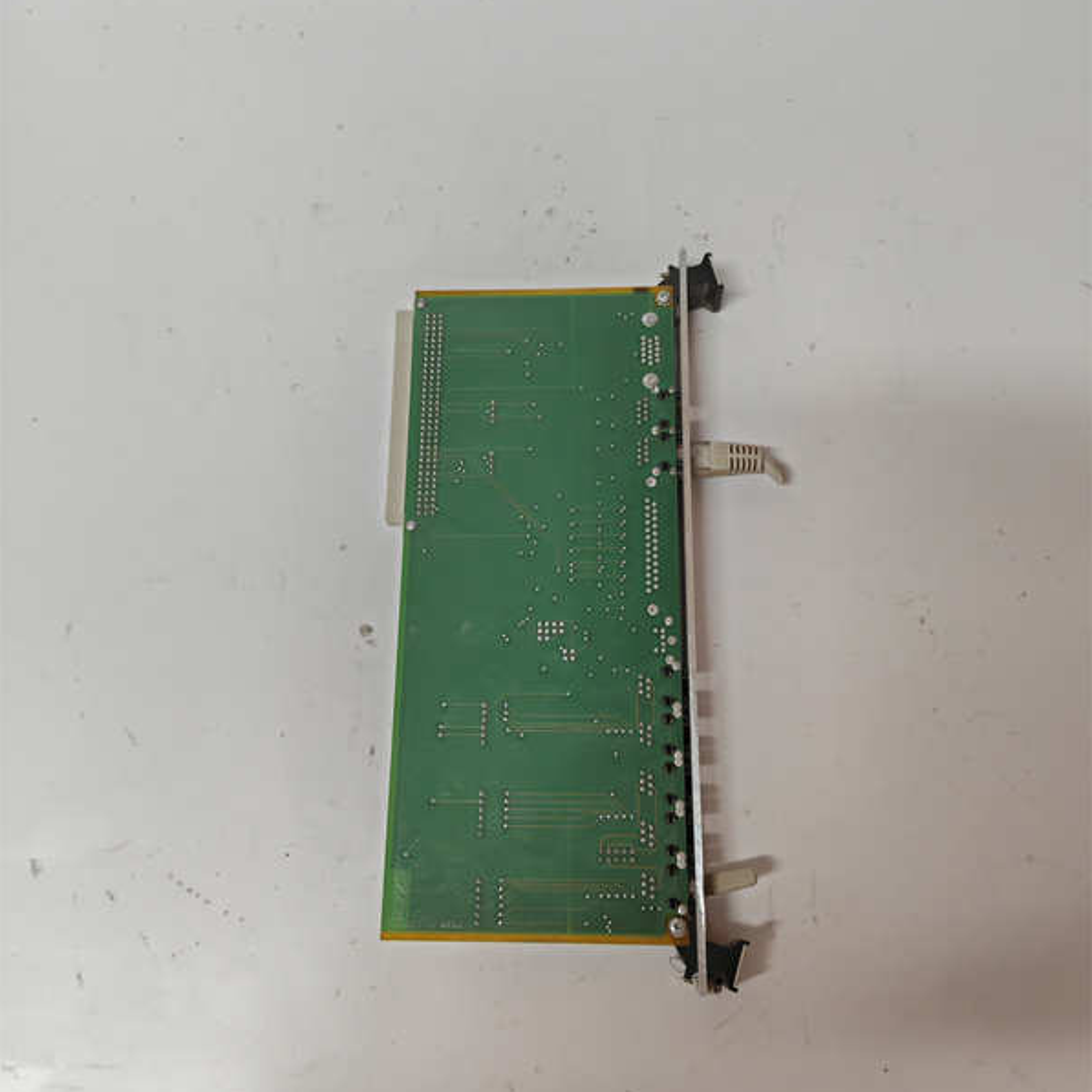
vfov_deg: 51.1
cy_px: 547
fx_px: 1142
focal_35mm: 32
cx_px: 545
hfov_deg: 51.1
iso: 800
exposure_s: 1/120
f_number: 1.9
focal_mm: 6.12
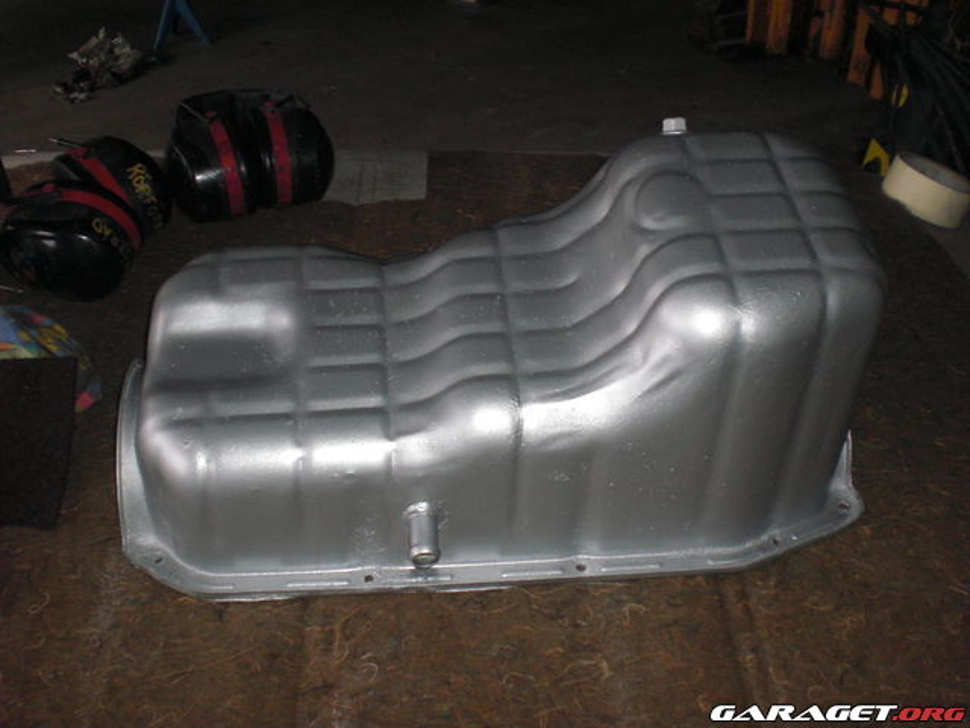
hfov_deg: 49.0
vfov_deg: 37.7
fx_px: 1065
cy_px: 364
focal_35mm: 38
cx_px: 485
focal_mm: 6.3
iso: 200
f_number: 3.1
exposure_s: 1/60
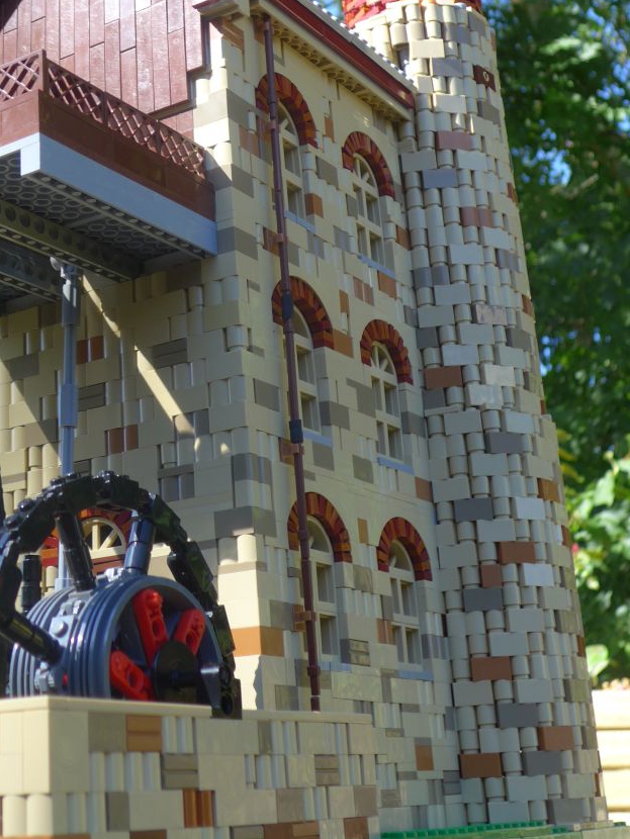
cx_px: 152
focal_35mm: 62
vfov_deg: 31.0
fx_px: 1504
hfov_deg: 23.4
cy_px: 302
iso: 80
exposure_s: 1/320
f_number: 2.8
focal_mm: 8
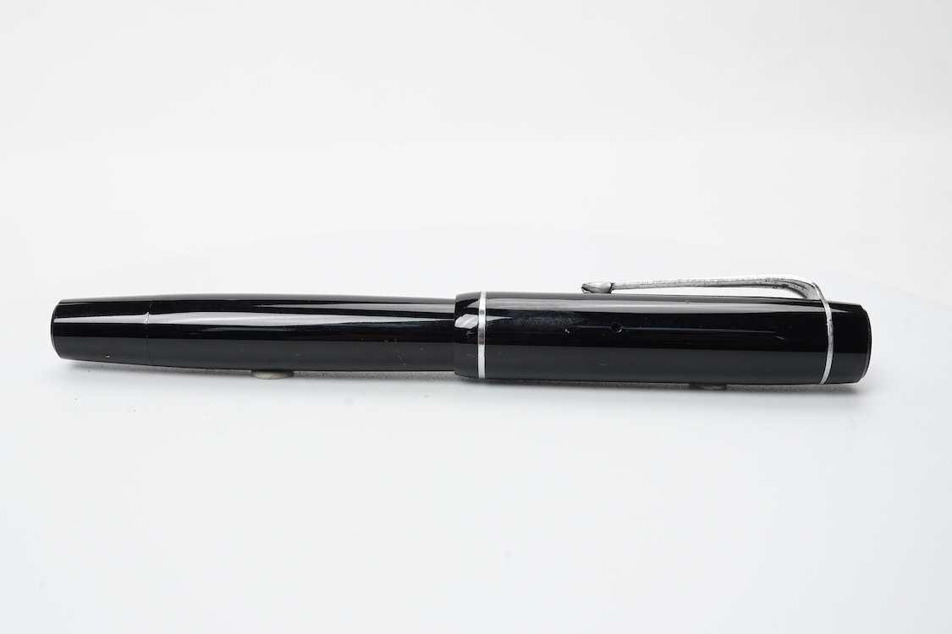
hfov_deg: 43.6
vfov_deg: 29.9
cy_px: 317
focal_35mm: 45
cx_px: 476
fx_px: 1190
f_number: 22
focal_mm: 30
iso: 640
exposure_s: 1/100
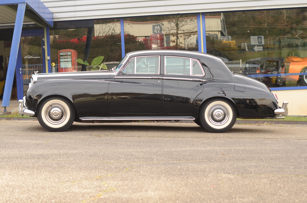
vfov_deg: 18.1
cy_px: 102
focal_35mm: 75
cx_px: 154
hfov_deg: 27.0
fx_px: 638
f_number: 3.2
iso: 160
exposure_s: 1/250
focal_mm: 50
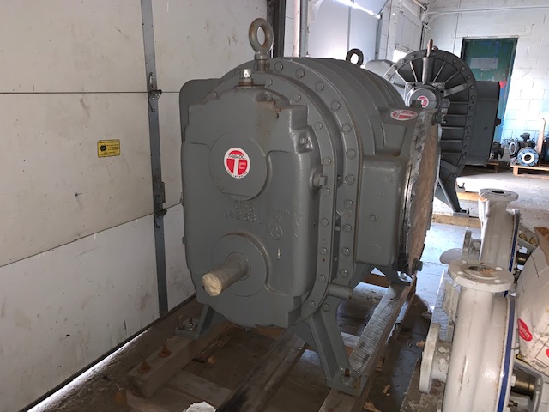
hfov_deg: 67.3
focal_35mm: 26
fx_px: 412
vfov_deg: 53.1
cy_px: 206
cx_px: 274
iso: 125
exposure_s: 1/14
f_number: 1.8
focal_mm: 4.25
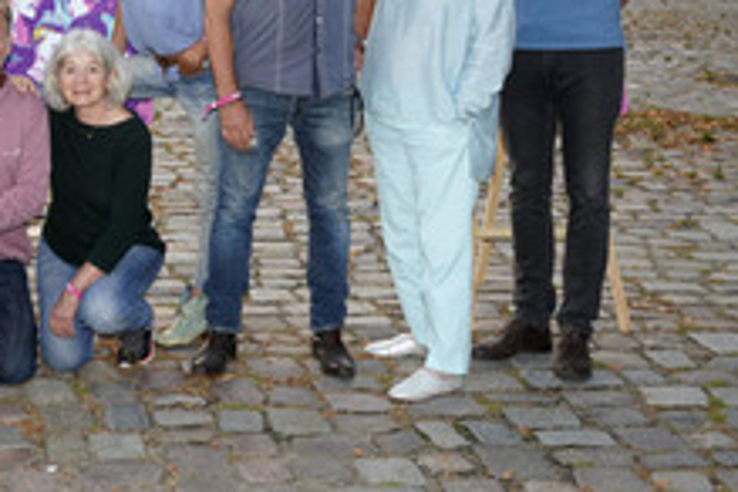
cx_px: 8
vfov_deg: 18.0
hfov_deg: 26.0
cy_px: 7
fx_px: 1517
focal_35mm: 74
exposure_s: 1/80
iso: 640
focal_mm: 36
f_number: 7.1
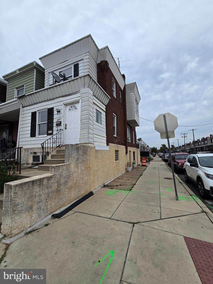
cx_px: 106
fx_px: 107
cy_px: 142
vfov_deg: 106.2
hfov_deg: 89.9
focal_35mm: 13
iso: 50
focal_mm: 2.2
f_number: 2.2
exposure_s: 1/173
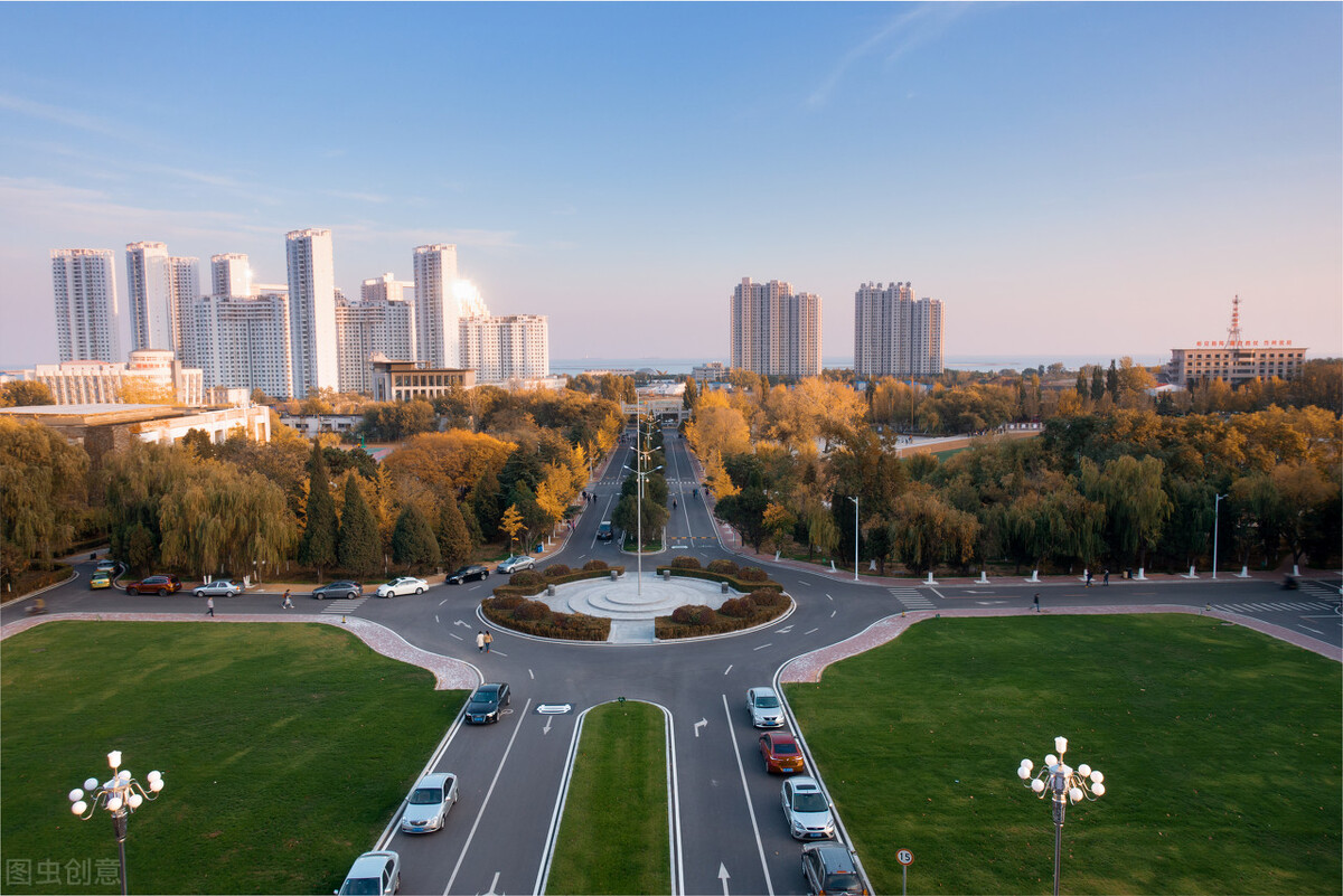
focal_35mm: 24
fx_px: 896
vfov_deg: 53.2
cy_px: 448
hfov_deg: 73.7
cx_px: 672
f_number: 8
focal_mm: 8.8
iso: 125
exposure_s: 1/10
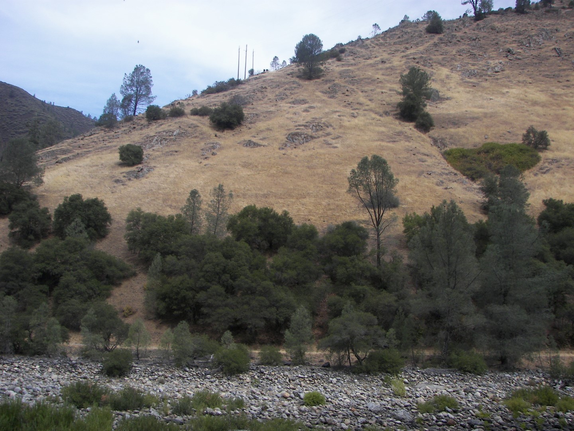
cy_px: 216
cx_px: 287
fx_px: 597
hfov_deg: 51.4
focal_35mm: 36
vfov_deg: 39.7
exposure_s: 1/800
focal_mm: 6
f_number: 2.8
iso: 64
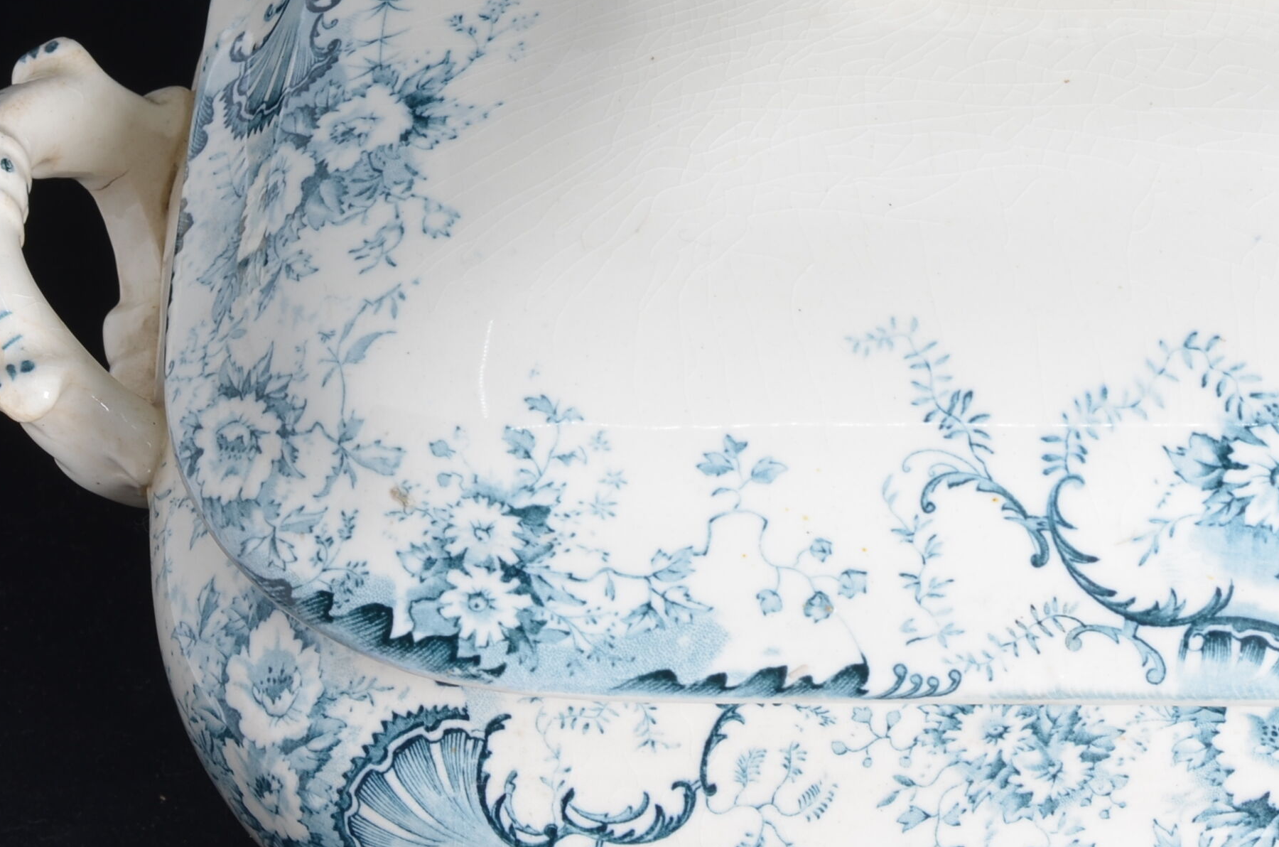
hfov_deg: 13.3
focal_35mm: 154
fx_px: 5460
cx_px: 1109
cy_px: 280
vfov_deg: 8.9
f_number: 11
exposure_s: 1/125
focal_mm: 50
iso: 100
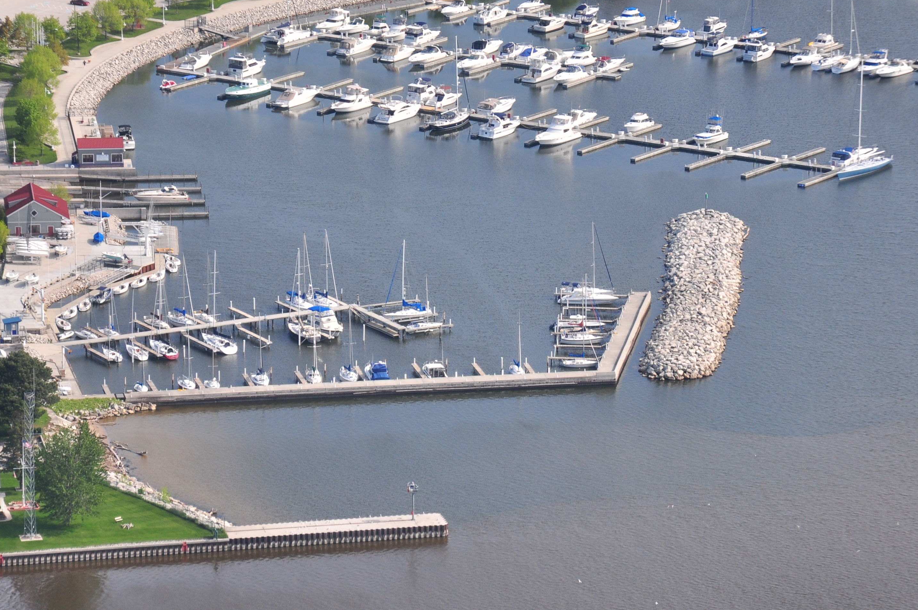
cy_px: 274
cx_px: 452
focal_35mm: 237
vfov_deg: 5.8
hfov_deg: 8.7
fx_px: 6030
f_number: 6.3
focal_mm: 105
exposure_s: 1/640
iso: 200
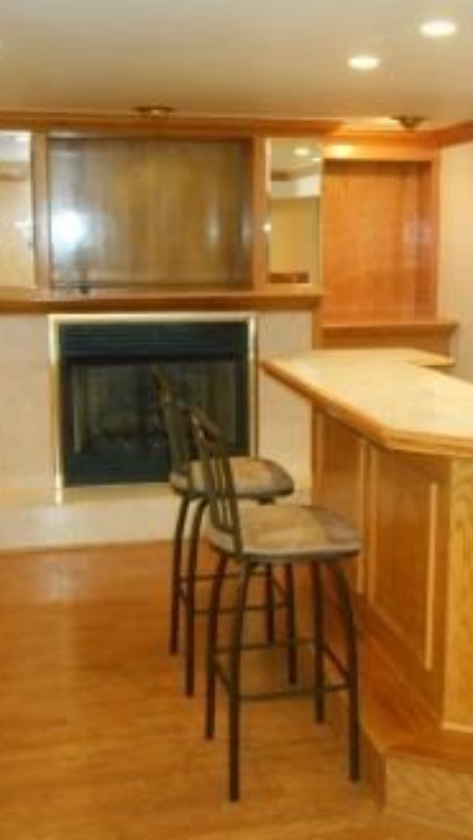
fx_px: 1026
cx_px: 312
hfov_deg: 25.8
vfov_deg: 44.6
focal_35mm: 46
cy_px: 426
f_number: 3.6
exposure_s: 1/25
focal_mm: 5.5
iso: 720
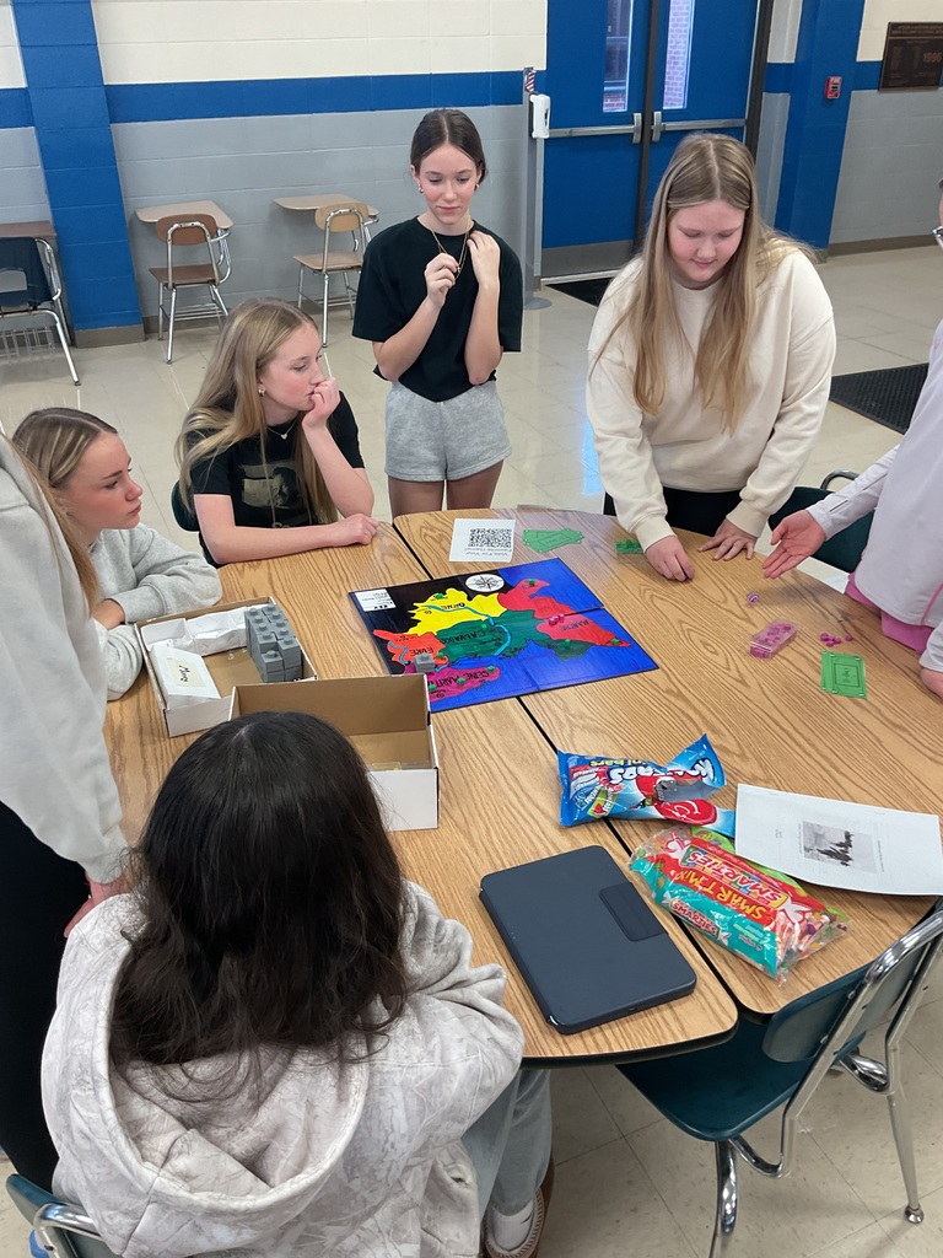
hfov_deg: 48.2
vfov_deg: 61.7
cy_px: 629
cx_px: 472
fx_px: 1053
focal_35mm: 29
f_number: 1.8
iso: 50
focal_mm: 3
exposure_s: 1/60
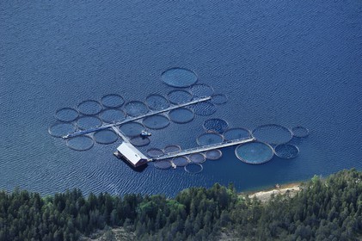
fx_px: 2261
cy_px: 120
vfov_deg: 6.1
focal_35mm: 225
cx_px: 181
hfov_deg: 9.2
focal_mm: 150
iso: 100
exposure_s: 1/640
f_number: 3.5
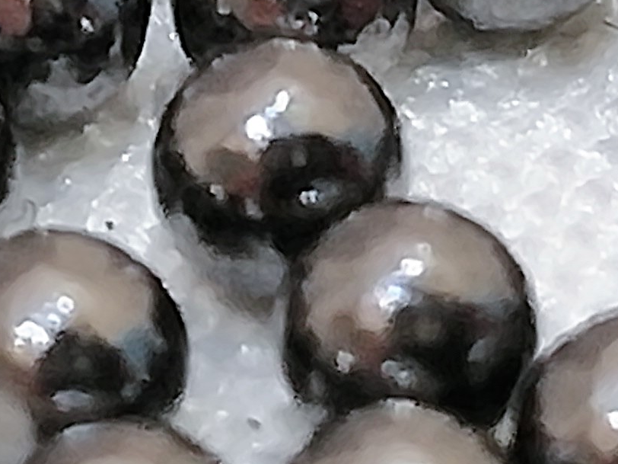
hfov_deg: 6.0
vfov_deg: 4.5
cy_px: -386
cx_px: 301
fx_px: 5874
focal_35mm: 329
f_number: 2.2
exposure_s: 1/50
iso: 125
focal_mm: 3.81
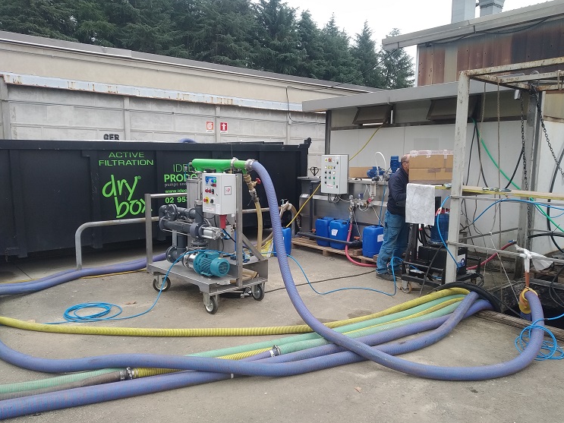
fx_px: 456
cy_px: 224
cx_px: 291
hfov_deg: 63.4
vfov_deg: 49.7
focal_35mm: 28
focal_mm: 3.82
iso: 100
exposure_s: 1/100
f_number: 2.2
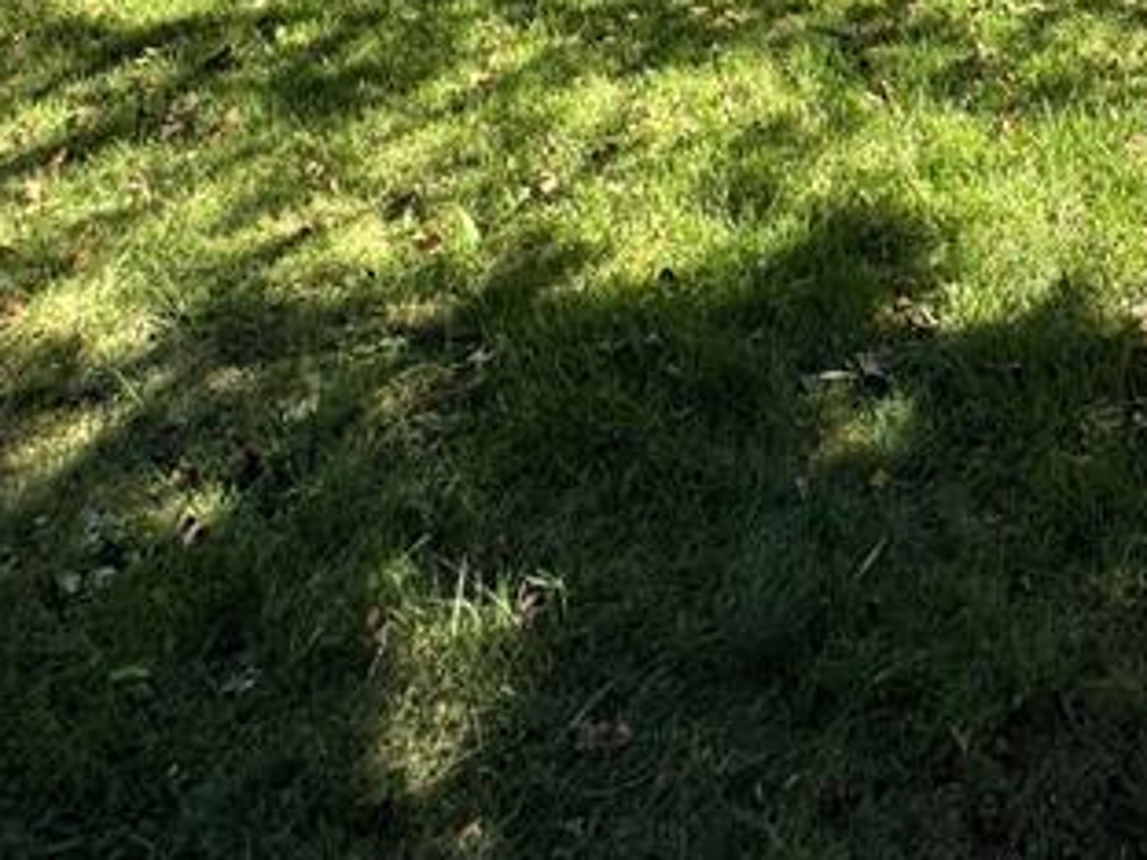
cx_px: 1085
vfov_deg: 23.4
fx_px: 1524
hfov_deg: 37.8
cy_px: -515
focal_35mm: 46
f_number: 2.2
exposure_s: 1/462
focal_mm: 2.22
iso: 40
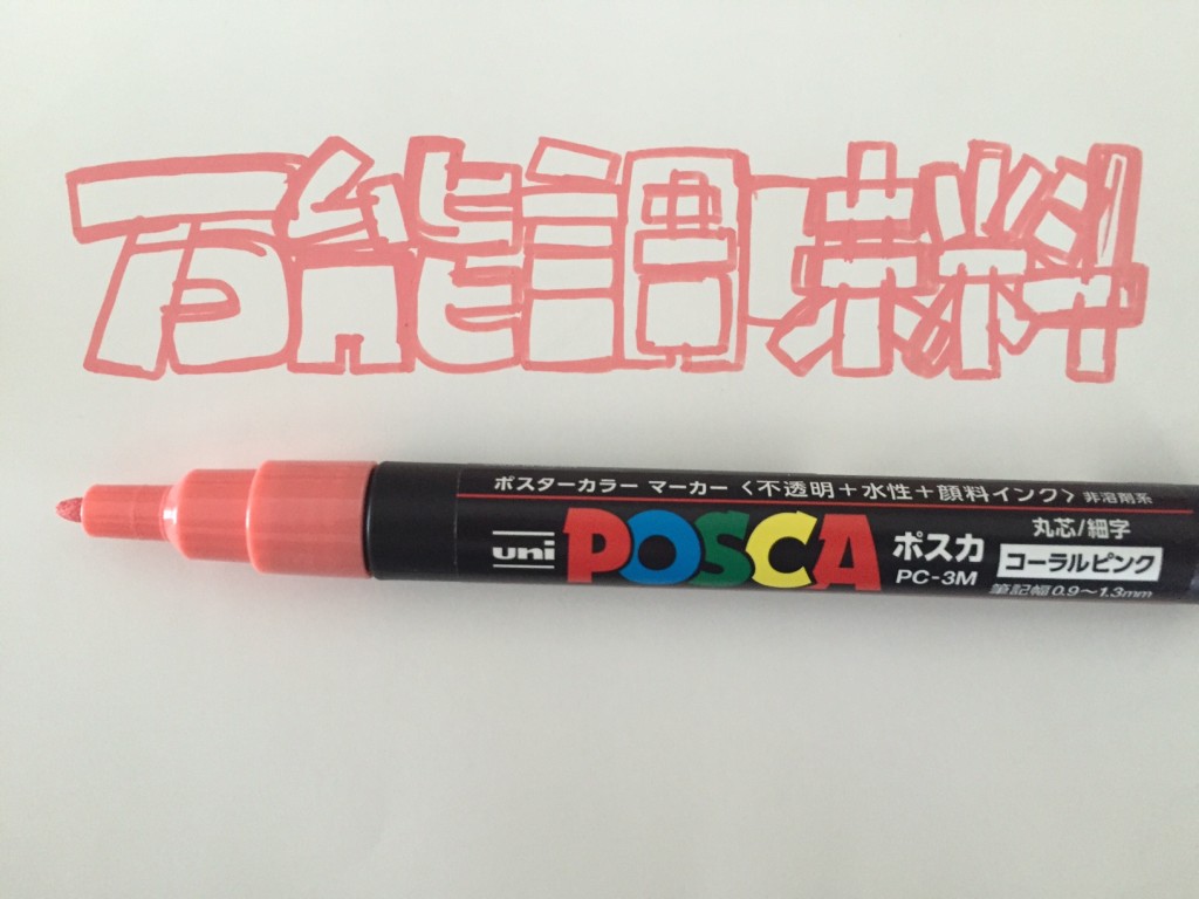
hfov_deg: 61.7
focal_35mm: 29
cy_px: 450
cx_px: 600
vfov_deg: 48.2
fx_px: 1004
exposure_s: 1/24
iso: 250
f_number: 2.2
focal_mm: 4.15
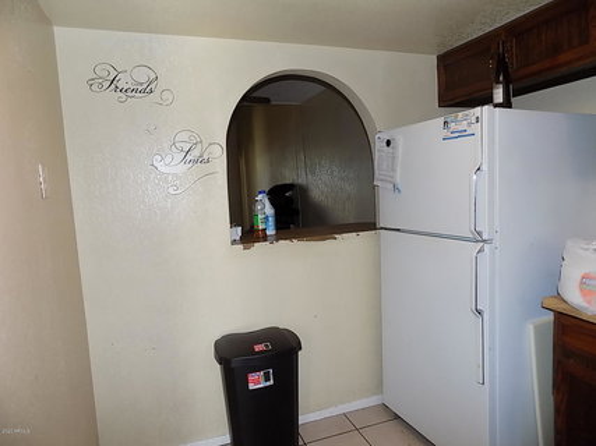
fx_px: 396
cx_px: 298
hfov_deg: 73.9
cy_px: 223
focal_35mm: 23
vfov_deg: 58.9
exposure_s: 1/30
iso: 200
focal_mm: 4
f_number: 3.1
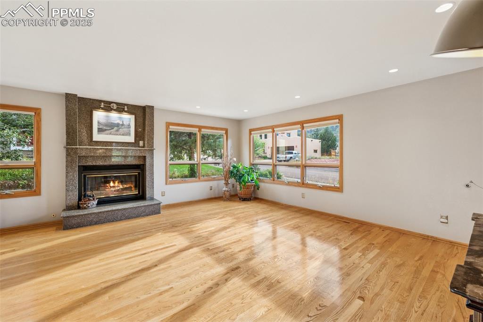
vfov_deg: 77.3
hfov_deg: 100.4
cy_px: 161
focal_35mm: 15
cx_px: 242
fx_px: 201
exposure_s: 1/20
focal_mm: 15
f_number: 11
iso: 800
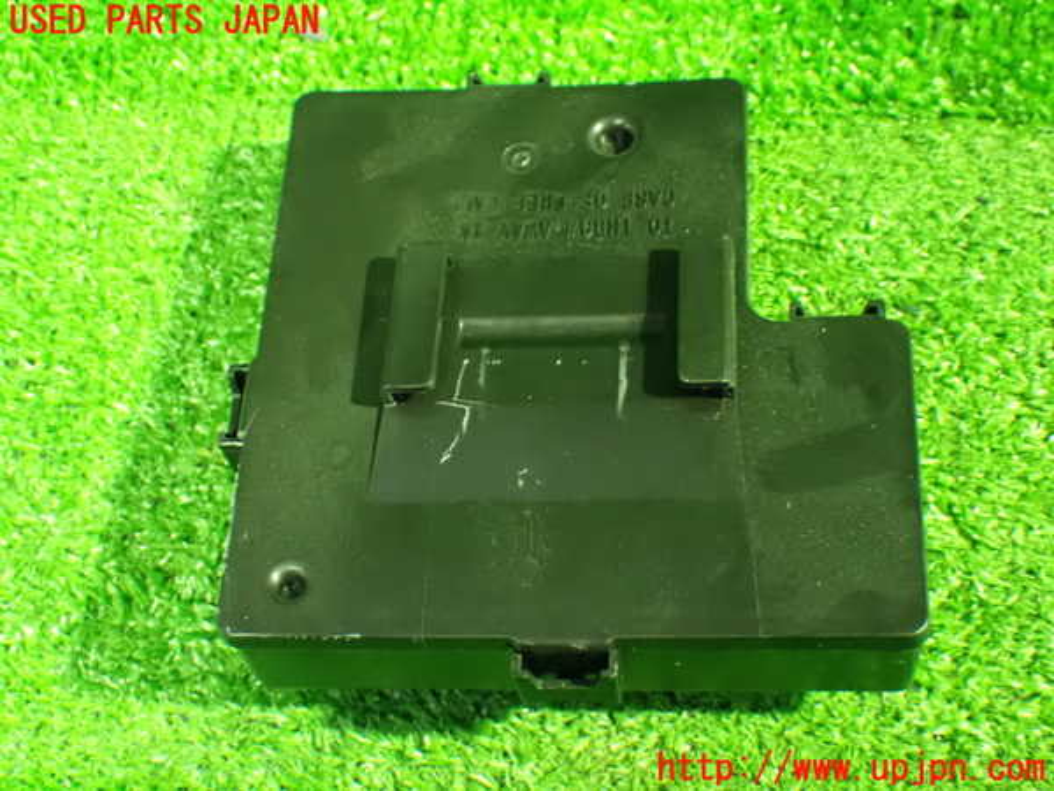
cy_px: 396
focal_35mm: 58
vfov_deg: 25.2
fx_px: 1766
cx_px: 527
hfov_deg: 33.2
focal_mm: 10.35
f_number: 3.5
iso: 1600
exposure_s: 1/8
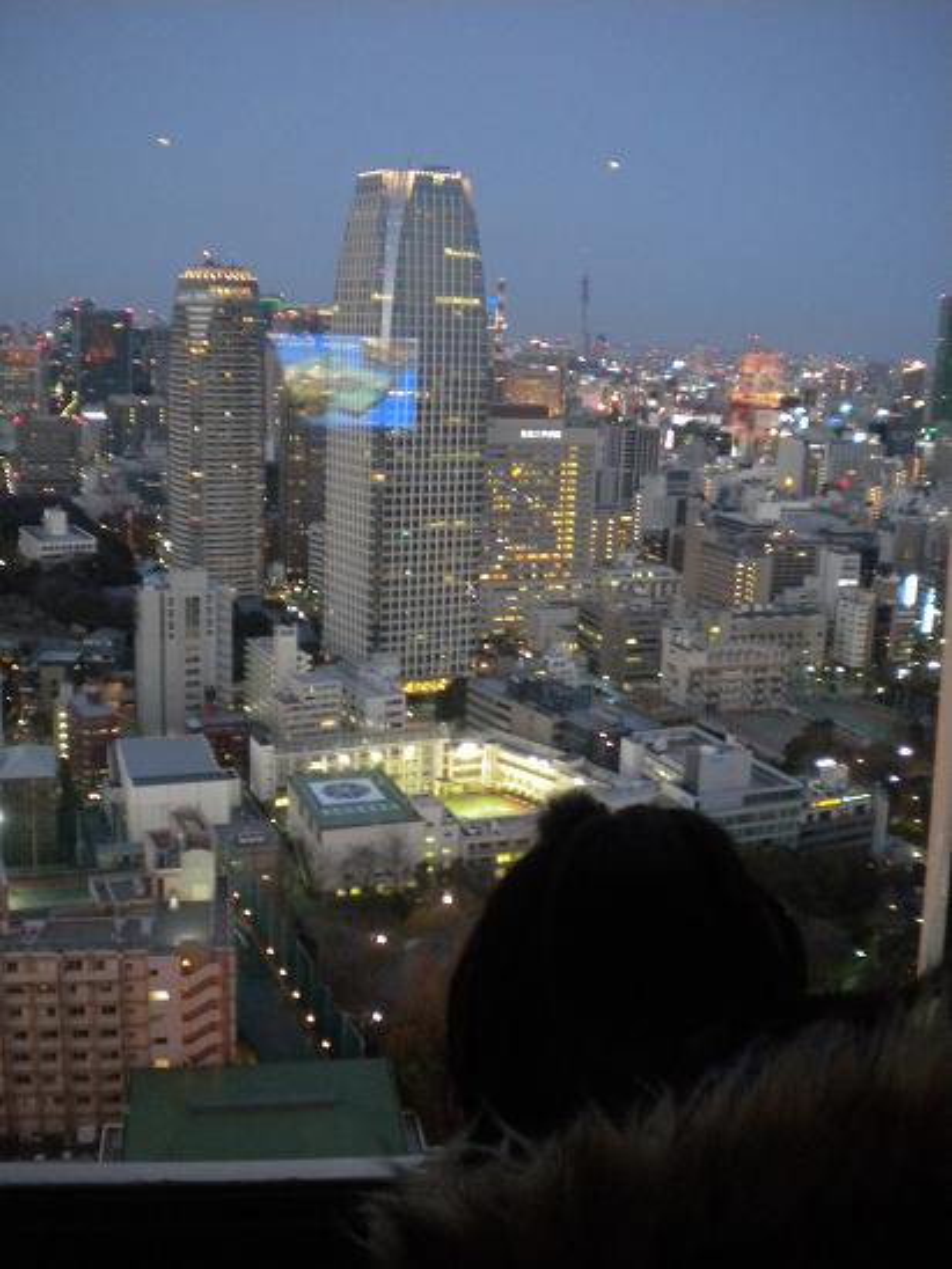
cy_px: 634
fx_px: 1283
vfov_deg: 52.6
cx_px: 476
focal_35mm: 35
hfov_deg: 40.7
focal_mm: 6.3
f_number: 3.1
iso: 400
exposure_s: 1/7.1
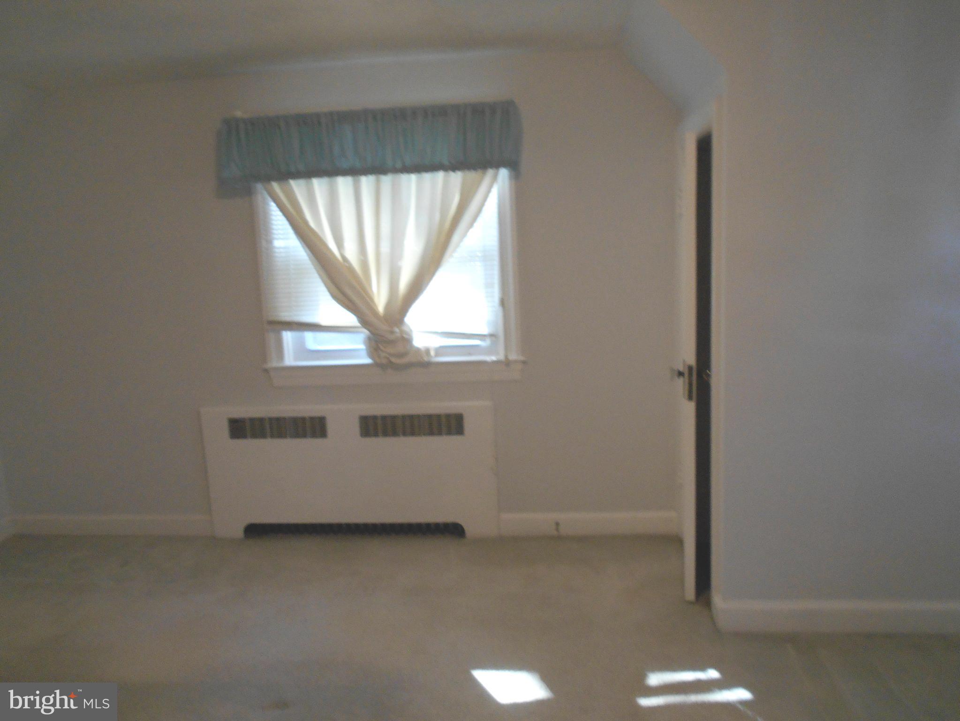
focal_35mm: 26
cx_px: 480
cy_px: 360
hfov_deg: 67.3
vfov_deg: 53.1
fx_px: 721
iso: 280
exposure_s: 1/30
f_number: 3.2
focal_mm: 4.6
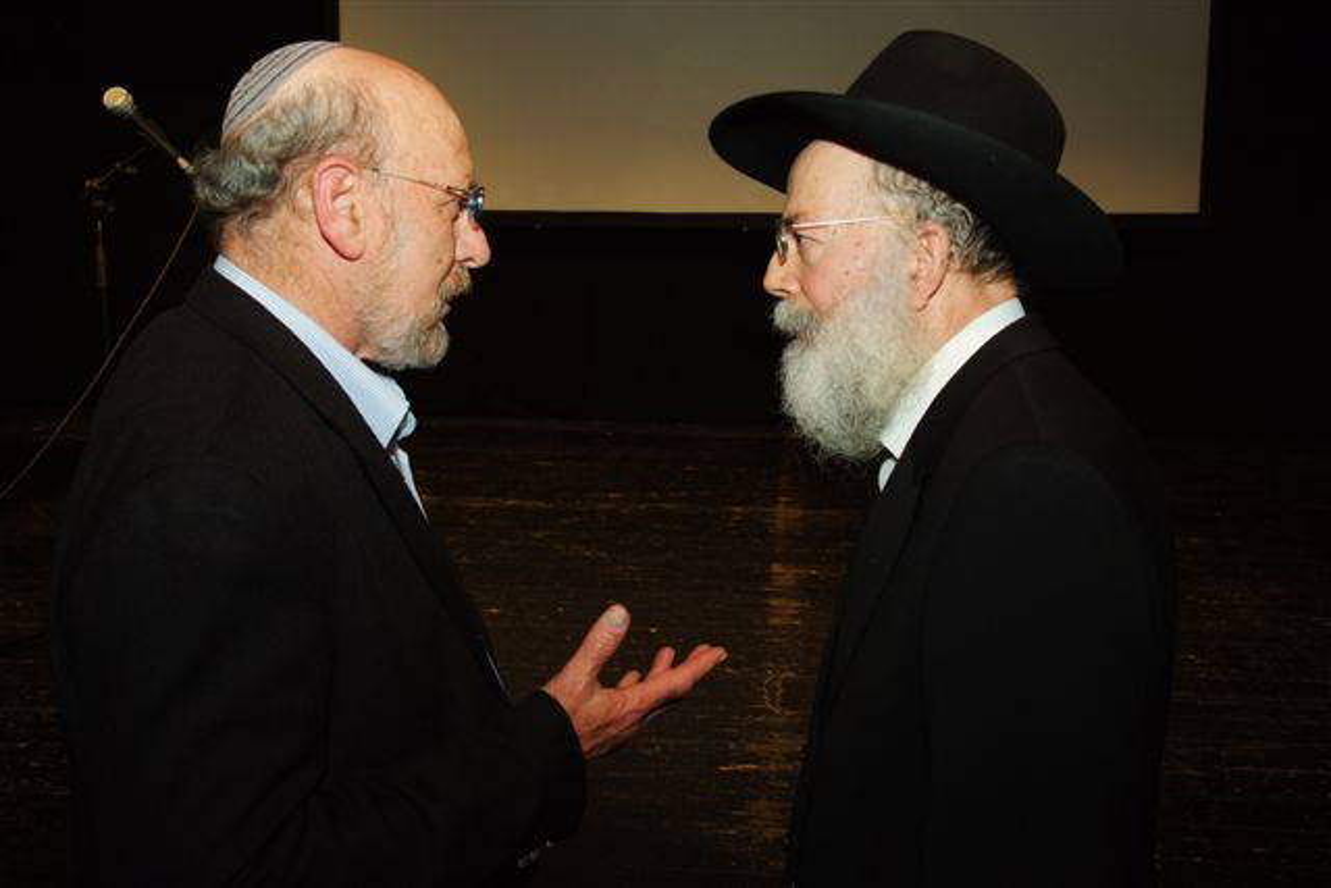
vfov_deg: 37.9
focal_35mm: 35
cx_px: 666
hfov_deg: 54.4
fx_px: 1294
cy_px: 444
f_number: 6.3
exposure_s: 1/160
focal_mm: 23
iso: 500
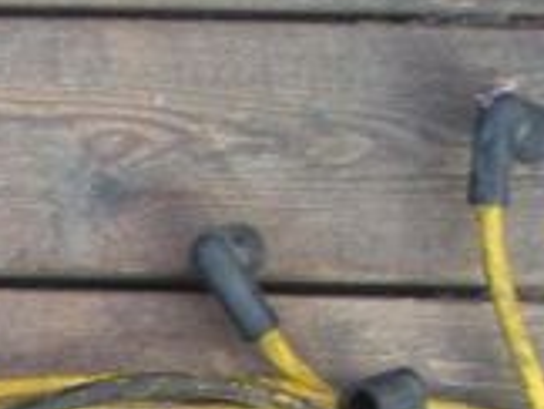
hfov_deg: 13.0
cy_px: 731
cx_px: -312
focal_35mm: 142
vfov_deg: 9.9
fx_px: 2235
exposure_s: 1/30
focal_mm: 6.3
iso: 400
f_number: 3.5
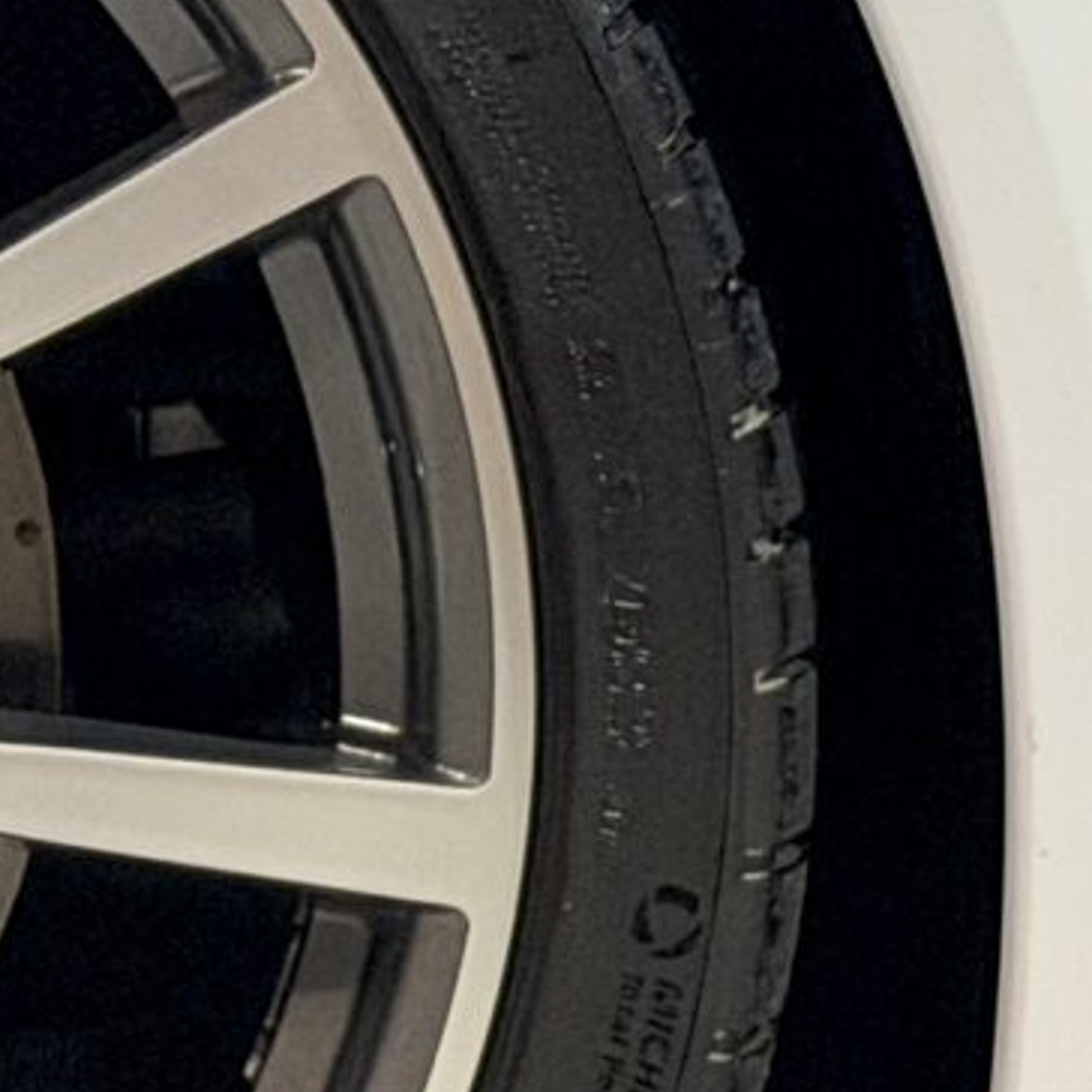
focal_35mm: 298
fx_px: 10636
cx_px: -153
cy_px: -309
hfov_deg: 5.9
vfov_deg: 5.8
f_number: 1.78
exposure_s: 1/50
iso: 250
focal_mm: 6.76
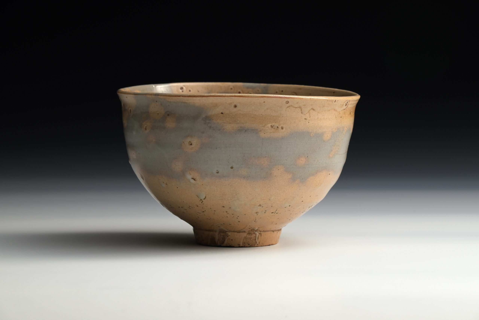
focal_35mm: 300
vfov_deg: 4.6
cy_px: 160
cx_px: 240
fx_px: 3993
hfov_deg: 6.9
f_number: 16
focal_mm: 300
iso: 200
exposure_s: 1/180
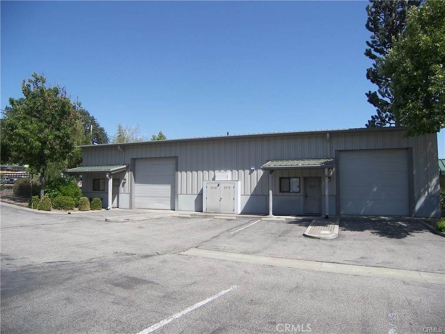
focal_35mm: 24
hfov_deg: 71.6
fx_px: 309
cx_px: 222
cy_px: 167
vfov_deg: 56.8
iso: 50
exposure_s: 1/800
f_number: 2.8
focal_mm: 5
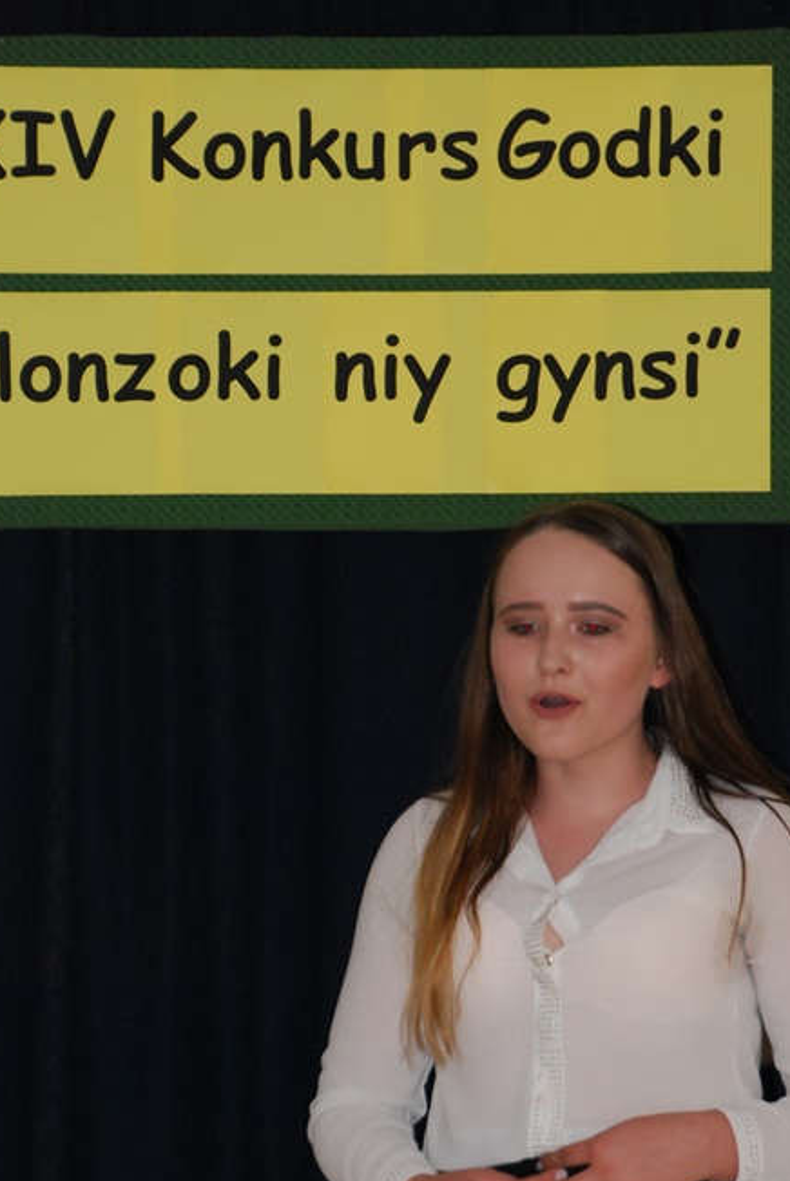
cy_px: 701
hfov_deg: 6.0
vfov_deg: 8.9
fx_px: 7554
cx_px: 494
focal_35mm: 230
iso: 640
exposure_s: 1/60
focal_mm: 100
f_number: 6
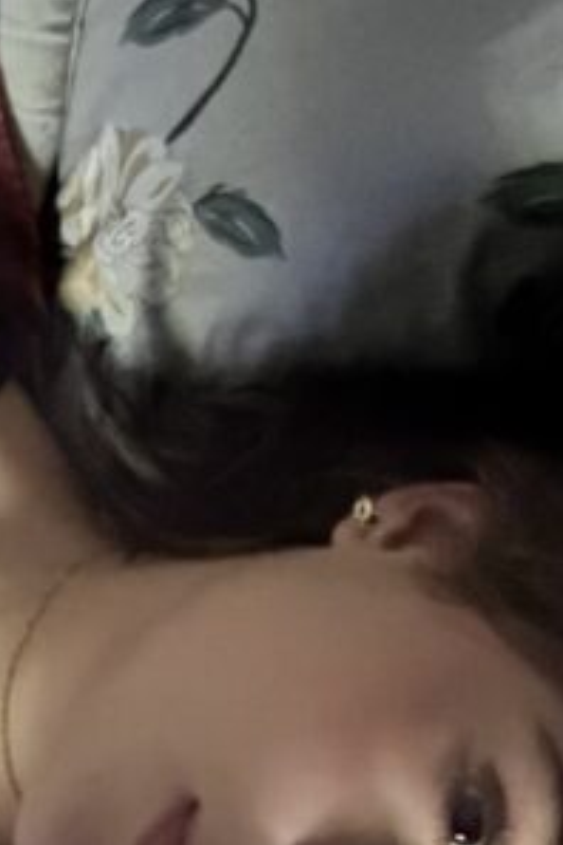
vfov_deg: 46.4
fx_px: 985
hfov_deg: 30.9
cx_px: 91
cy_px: 421
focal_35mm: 42
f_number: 1.9
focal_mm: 2.69
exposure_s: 1/15
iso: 2000
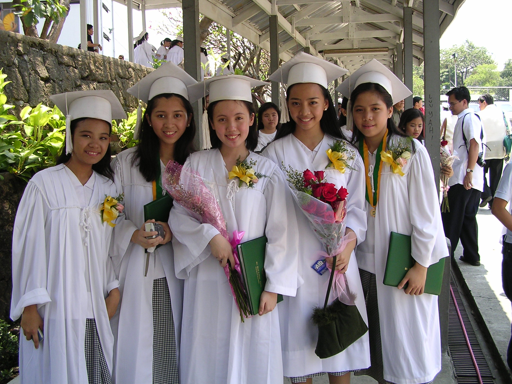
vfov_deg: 37.7
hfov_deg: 49.0
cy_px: 192
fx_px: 562
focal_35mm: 38
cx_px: 256
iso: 100
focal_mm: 5.8
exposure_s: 1/177
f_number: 2.8
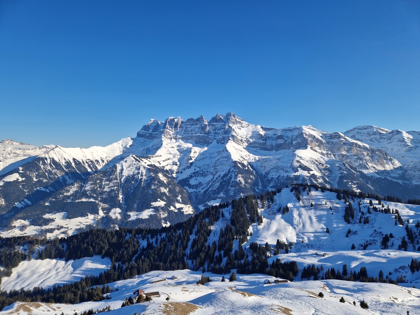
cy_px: 158
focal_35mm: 23
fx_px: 279
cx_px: 210
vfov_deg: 58.9
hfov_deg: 73.9
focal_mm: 5.4
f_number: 1.8
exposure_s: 1/1284
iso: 50
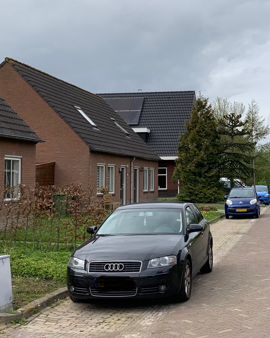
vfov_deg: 34.1
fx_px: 549
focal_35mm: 55
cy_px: 149
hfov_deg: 26.9
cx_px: 231
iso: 25
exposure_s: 1/2481
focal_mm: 4.25
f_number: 1.8
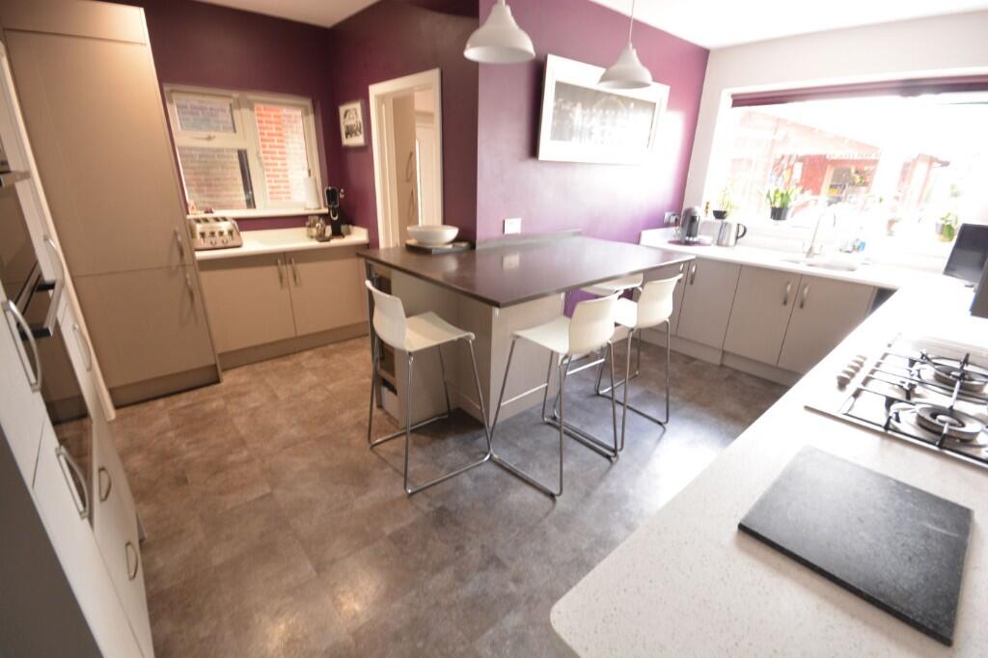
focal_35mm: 15
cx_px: 494
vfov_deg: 77.3
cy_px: 329
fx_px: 412
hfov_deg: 100.4
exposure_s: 1/3
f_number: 8
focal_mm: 10
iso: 400
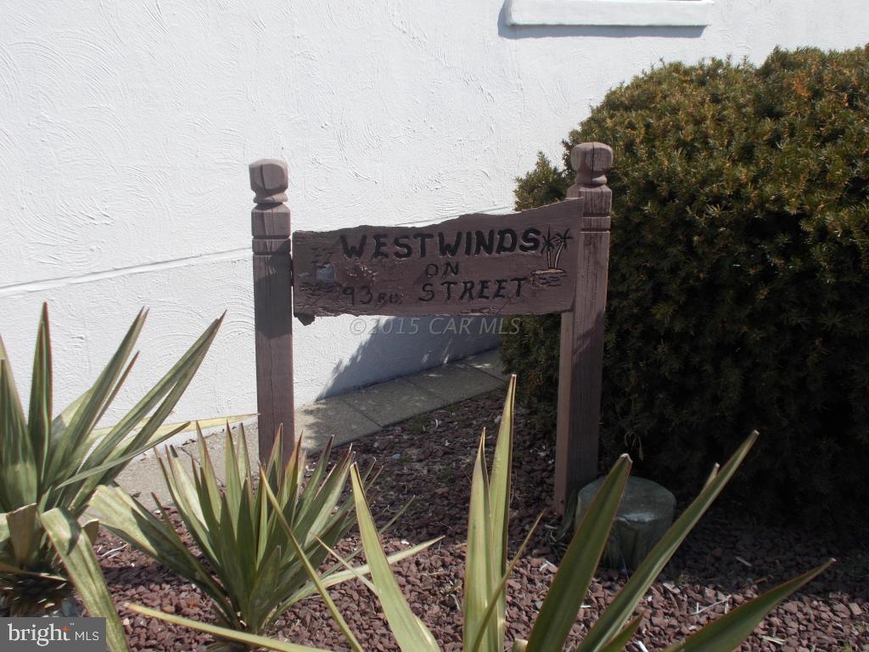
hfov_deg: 47.9
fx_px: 979
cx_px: 434
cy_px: 326
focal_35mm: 39
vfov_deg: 36.8
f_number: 9.8
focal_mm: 6.9
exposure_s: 1/125
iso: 80
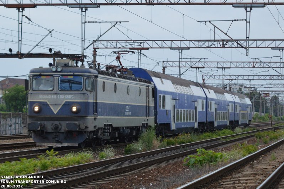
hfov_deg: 24.6
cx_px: 142
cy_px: 94
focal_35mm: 82
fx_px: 651
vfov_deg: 16.6
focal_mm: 55
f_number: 5.6
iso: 800
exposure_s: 1/1000
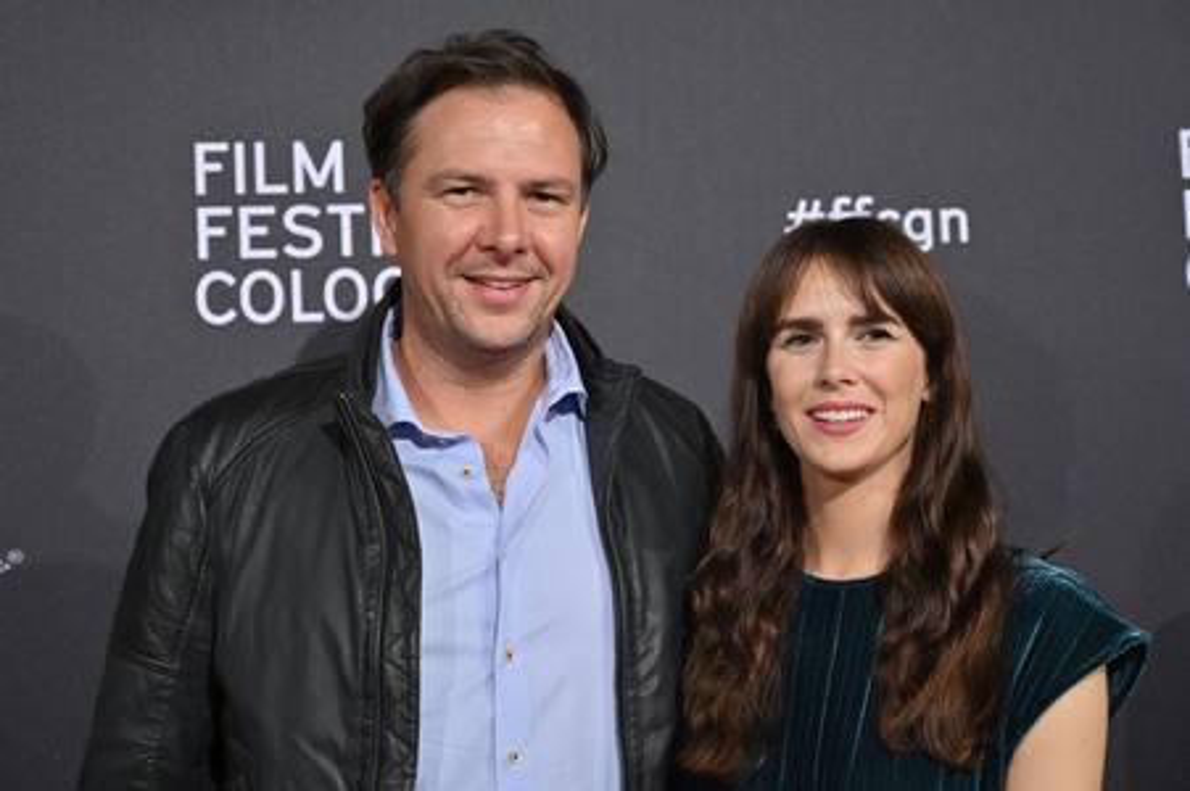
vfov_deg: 21.5
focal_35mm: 63
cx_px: 595
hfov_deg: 31.9
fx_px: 2081
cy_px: 396
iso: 1000
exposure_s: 1/200
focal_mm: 63
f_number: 4
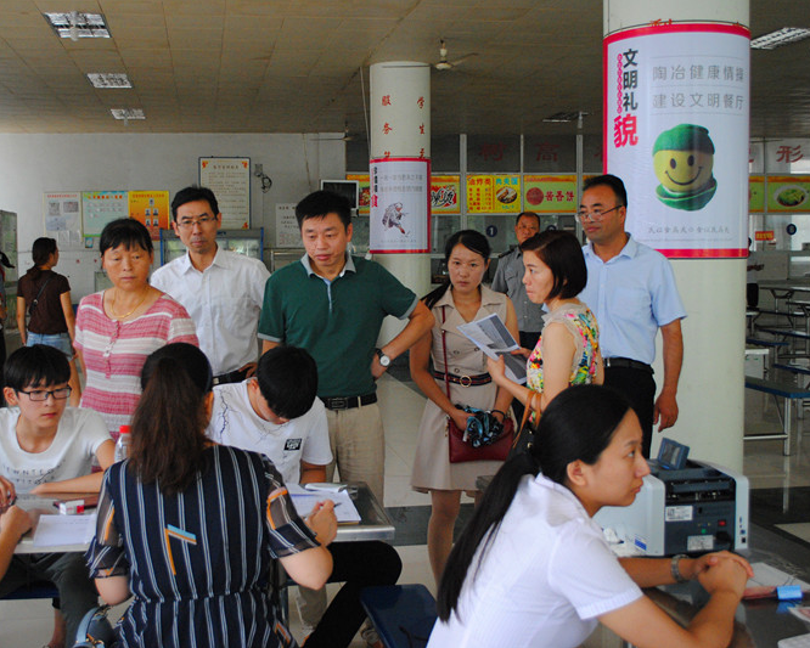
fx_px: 1055
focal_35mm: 44
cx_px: 338
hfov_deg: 41.9
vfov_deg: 34.2
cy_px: 324
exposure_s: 1/200
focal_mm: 26
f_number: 4.2
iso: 800
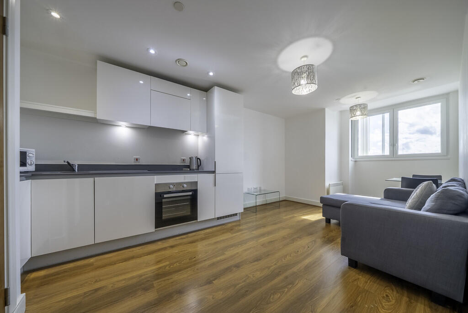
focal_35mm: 12
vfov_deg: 90.1
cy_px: 156
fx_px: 156
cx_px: 234
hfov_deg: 112.6
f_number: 10
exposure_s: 1/40
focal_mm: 12
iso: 320
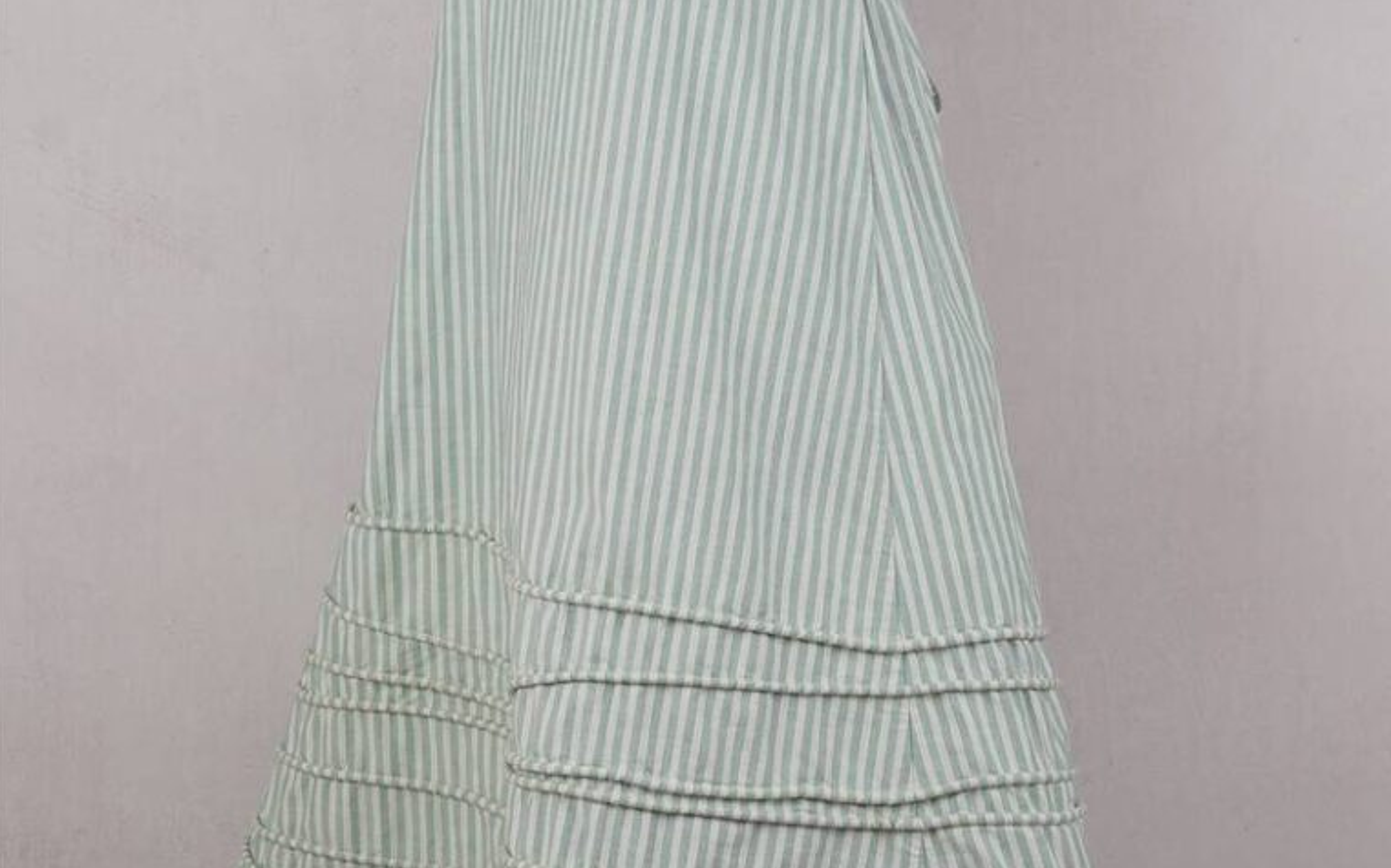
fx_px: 2691
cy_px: 283
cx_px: 695
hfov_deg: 29.0
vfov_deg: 18.3
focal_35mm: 71
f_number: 6.3
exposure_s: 1/13
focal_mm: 46
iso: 50
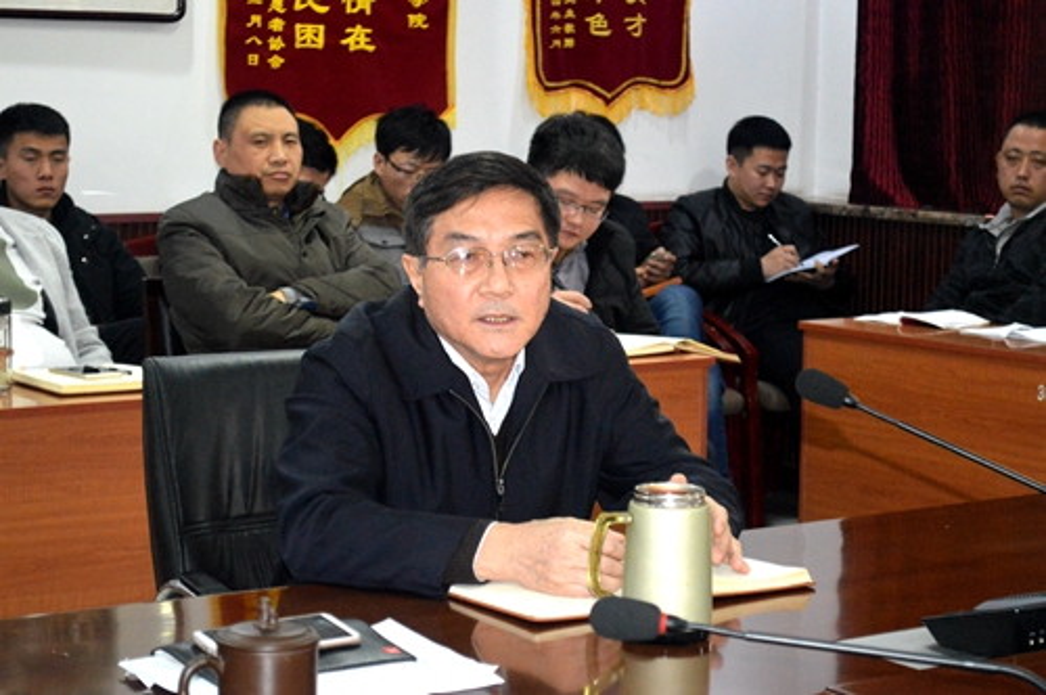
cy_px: 348
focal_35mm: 82
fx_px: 2394
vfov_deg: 16.5
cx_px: 523
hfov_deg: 24.6
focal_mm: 55
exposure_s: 1/60
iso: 2800
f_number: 5.6
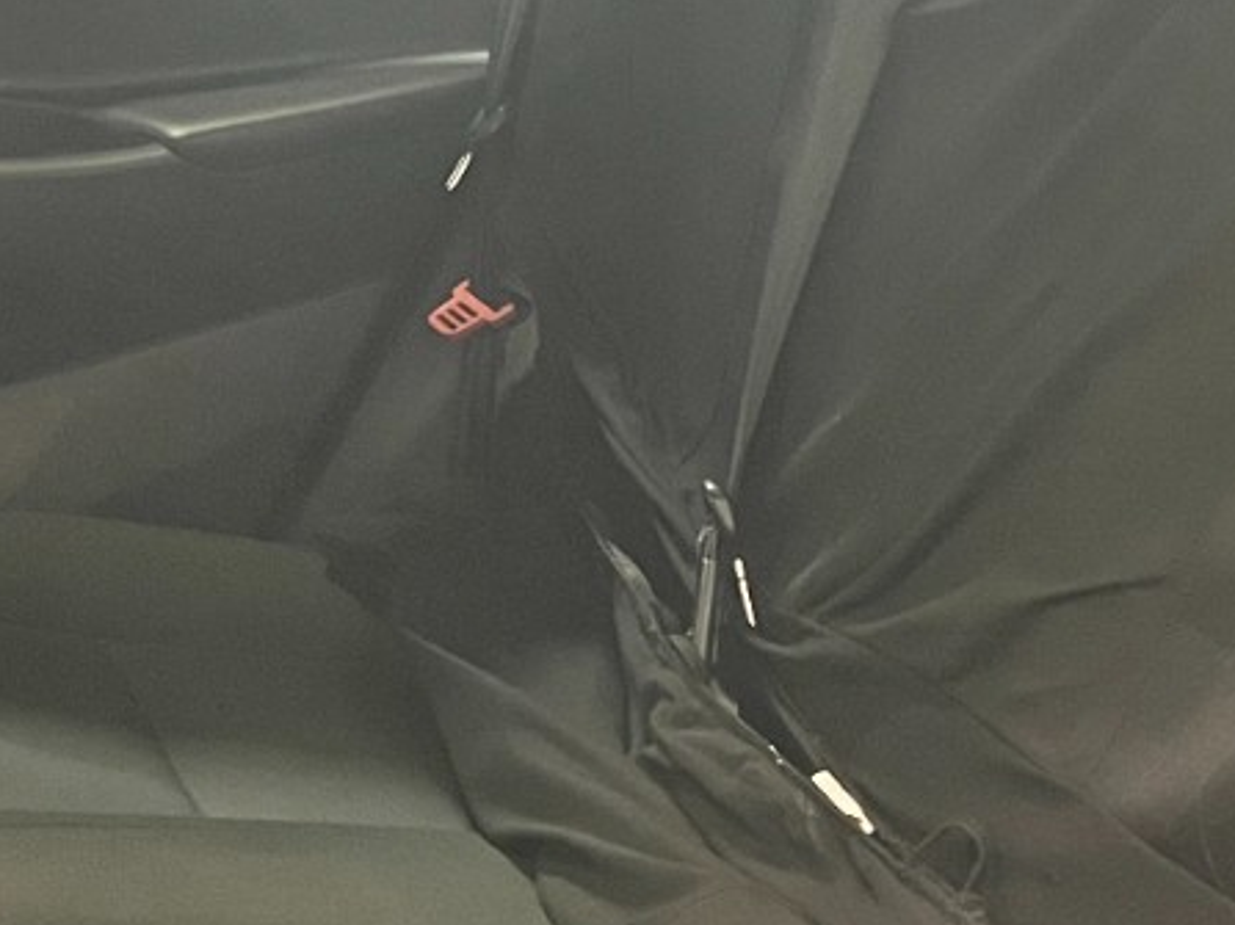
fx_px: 3317
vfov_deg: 15.9
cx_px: 856
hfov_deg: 21.0
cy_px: 530
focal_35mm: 93
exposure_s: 1/25
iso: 500
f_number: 1.6
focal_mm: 5.1
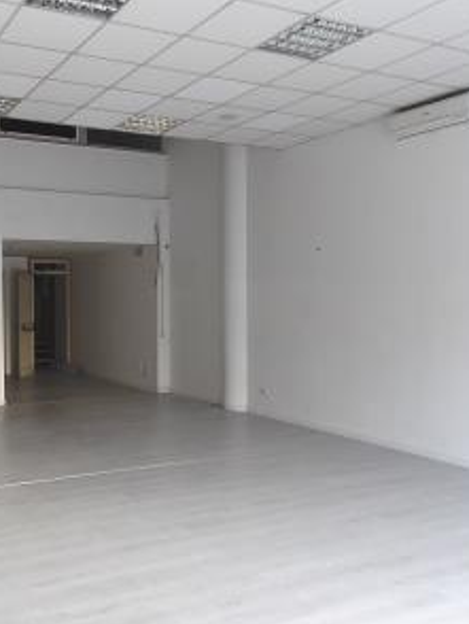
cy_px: 318
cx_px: 89
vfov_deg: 52.6
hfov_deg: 39.1
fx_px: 631
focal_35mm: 35
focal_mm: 4
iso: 100
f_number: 3.1
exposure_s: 1/30
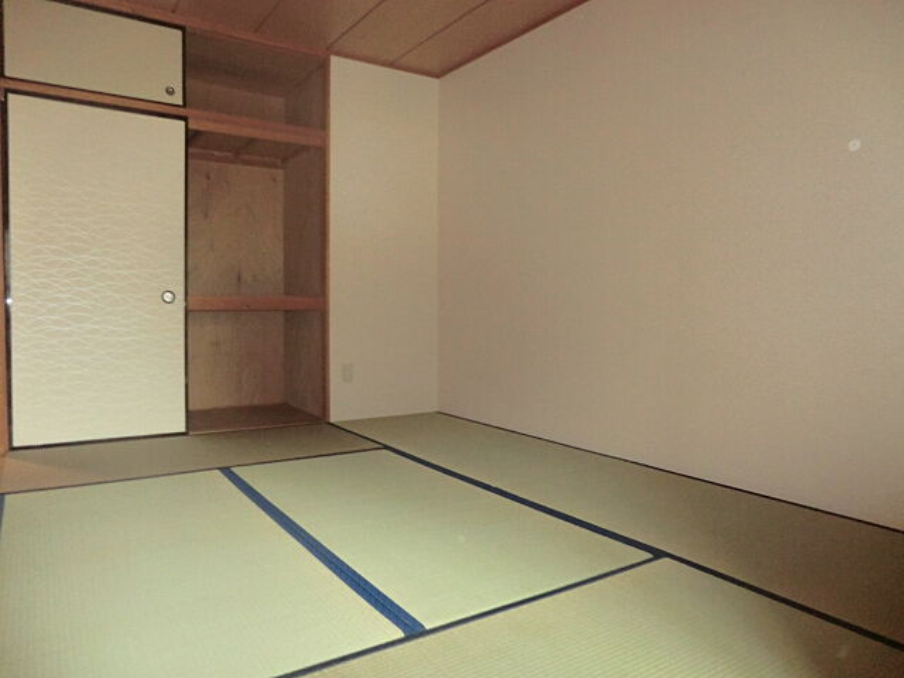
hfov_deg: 71.6
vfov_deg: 56.8
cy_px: 339
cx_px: 452
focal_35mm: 24
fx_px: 627
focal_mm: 4.3
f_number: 3.2
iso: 400
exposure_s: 1/25
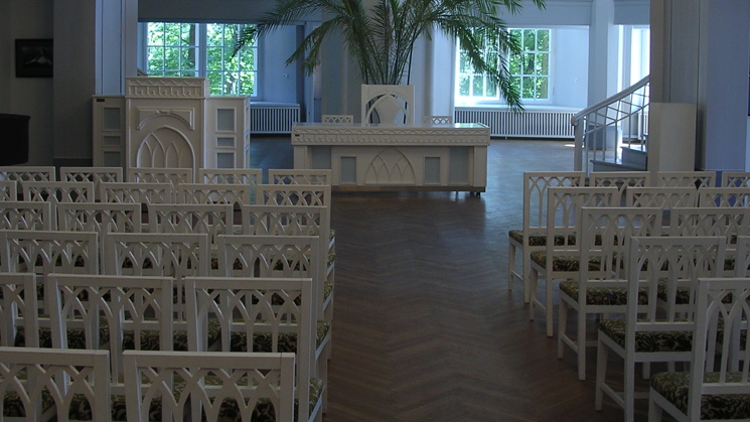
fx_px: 994
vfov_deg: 23.8
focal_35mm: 50
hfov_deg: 41.3
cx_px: 400
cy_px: 131
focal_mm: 5.8
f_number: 2.8
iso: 100
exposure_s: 1/30.6
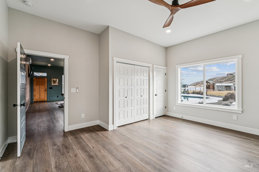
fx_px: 115
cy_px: 86
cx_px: 130
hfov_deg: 96.7
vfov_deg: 73.7
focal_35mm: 16
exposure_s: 1/20
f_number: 13
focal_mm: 16
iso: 400
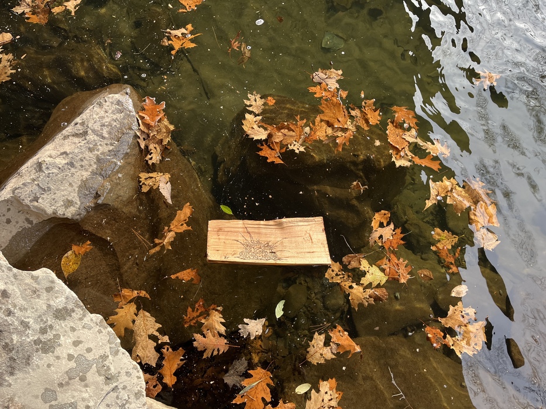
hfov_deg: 67.3
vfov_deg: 53.1
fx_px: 410
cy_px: 204
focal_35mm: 26
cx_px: 273
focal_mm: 5.1
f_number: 1.6
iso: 50
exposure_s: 1/122
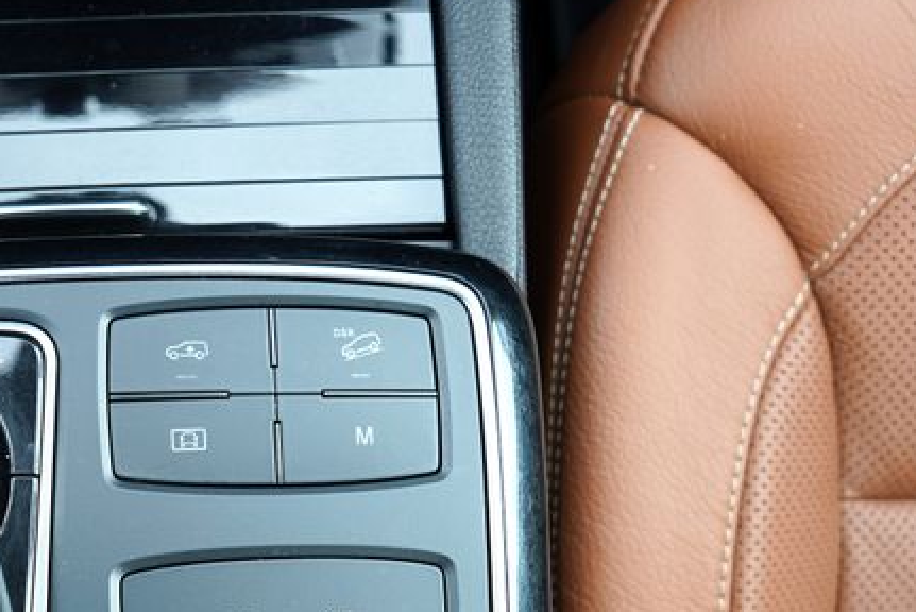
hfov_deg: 33.6
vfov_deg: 23.6
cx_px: 130
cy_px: 458
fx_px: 1451
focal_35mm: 57
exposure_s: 1/60
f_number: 4
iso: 125
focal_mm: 24
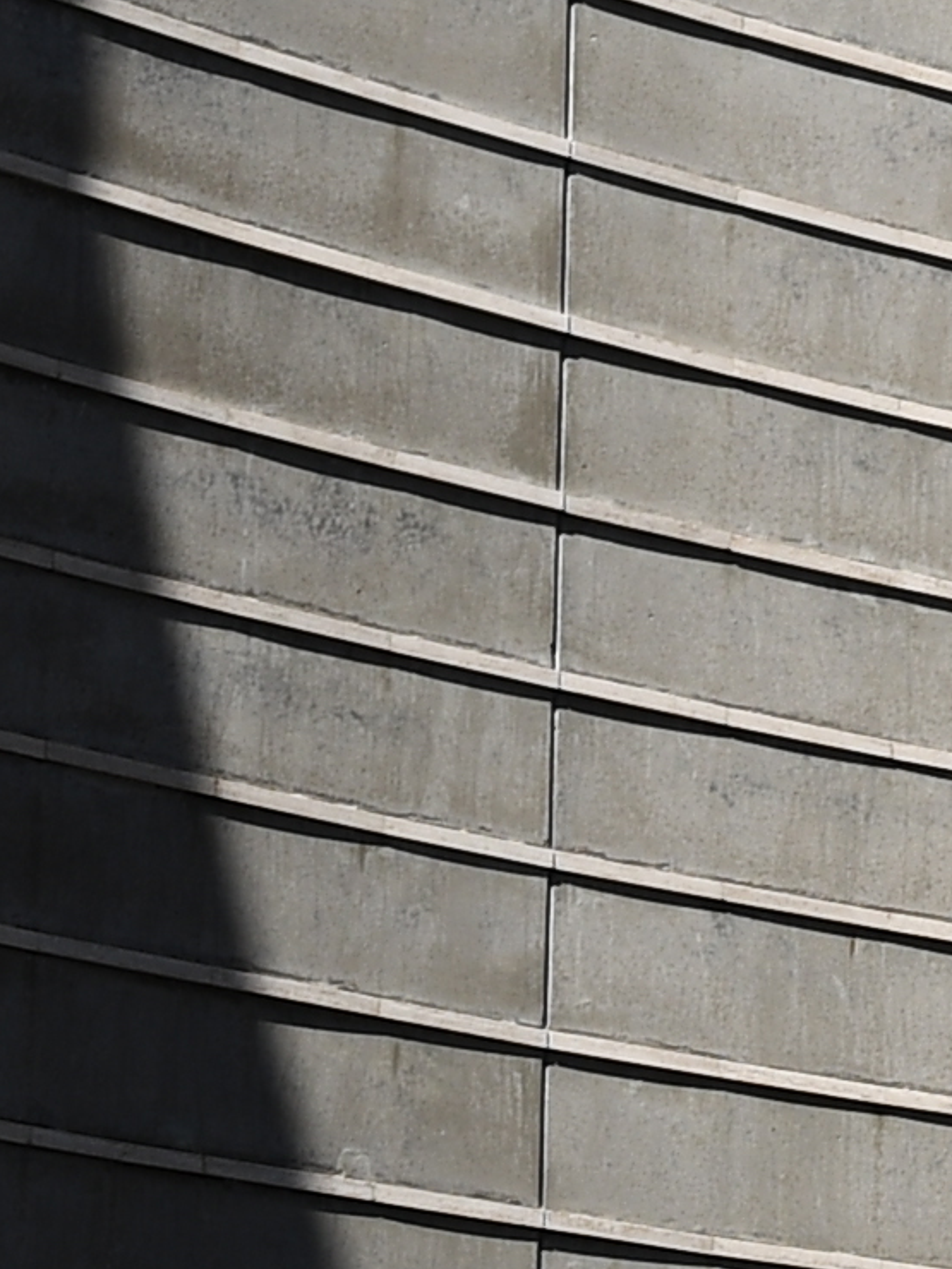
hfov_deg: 5.1
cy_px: 688
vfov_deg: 7.0
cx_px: 2561
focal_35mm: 282
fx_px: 10341
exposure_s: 1/250
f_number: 8
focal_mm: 26
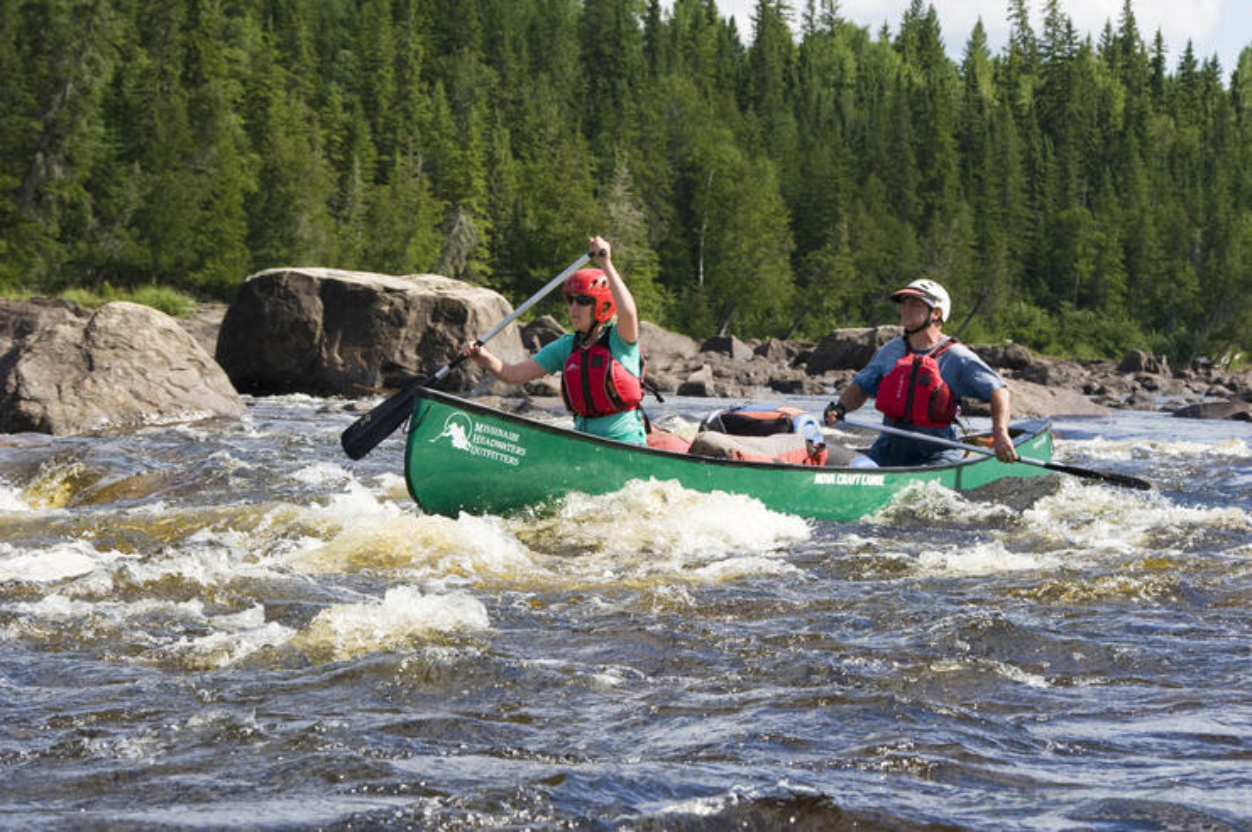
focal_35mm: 120
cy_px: 416
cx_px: 626
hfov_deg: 17.1
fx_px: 4170
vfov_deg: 11.4
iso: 400
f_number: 14
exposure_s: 1/320
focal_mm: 120
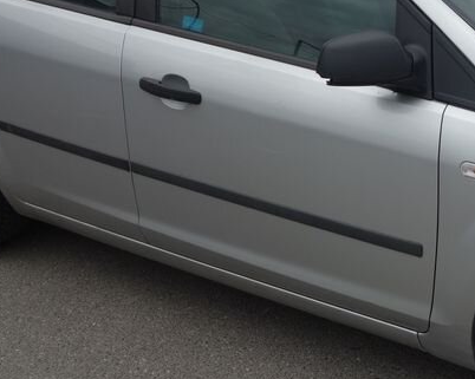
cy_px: 135
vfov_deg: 22.7
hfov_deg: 27.2
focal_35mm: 67
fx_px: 941
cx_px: 436
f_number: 4
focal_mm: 10.4
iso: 125
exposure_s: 1/500
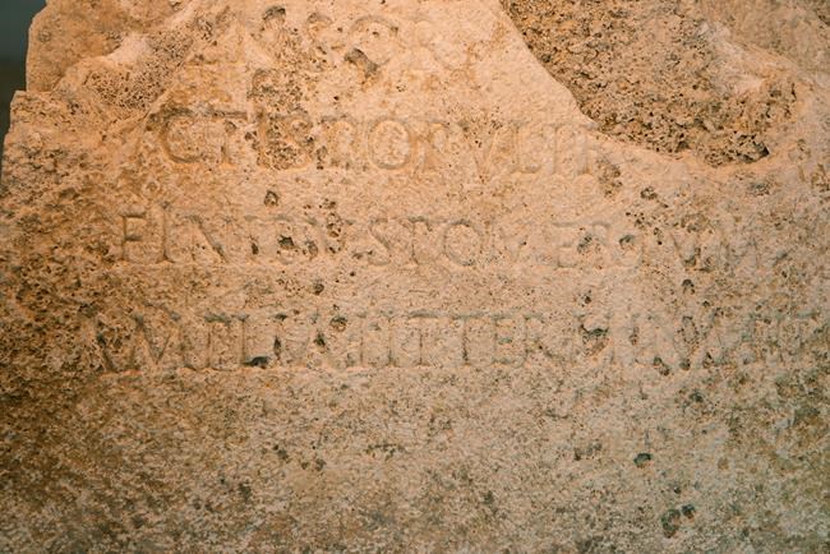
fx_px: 784
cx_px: 415
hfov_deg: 55.8
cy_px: 277
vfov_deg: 38.9
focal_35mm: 34
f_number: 4
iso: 80
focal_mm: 34
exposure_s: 1/125
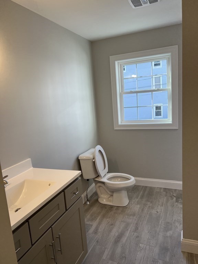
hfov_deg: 53.1
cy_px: 132
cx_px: 99
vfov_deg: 67.3
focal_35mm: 26
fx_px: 198
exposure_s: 1/230
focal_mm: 5.7
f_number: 1.5
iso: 40
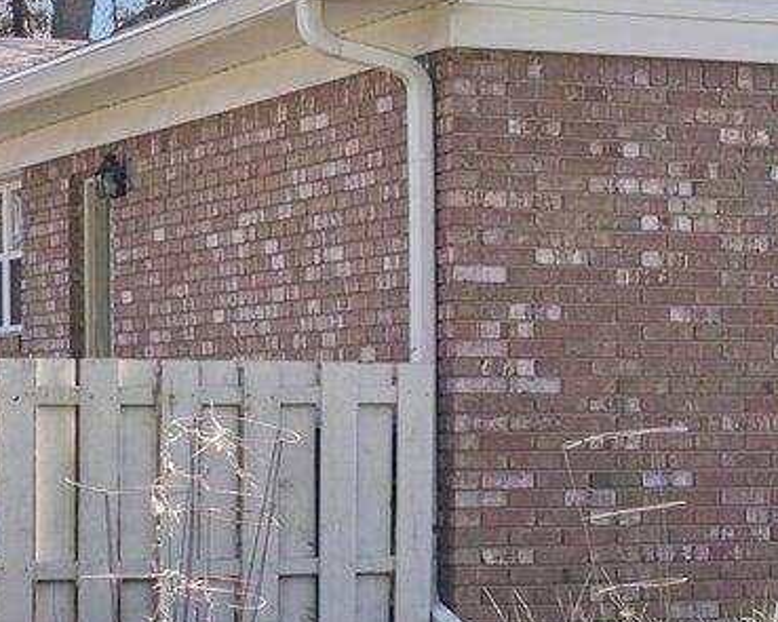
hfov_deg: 11.9
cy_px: 435
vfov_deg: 10.2
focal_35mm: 151
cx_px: 1339
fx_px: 3476
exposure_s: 1/200
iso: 100
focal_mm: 29
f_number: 8
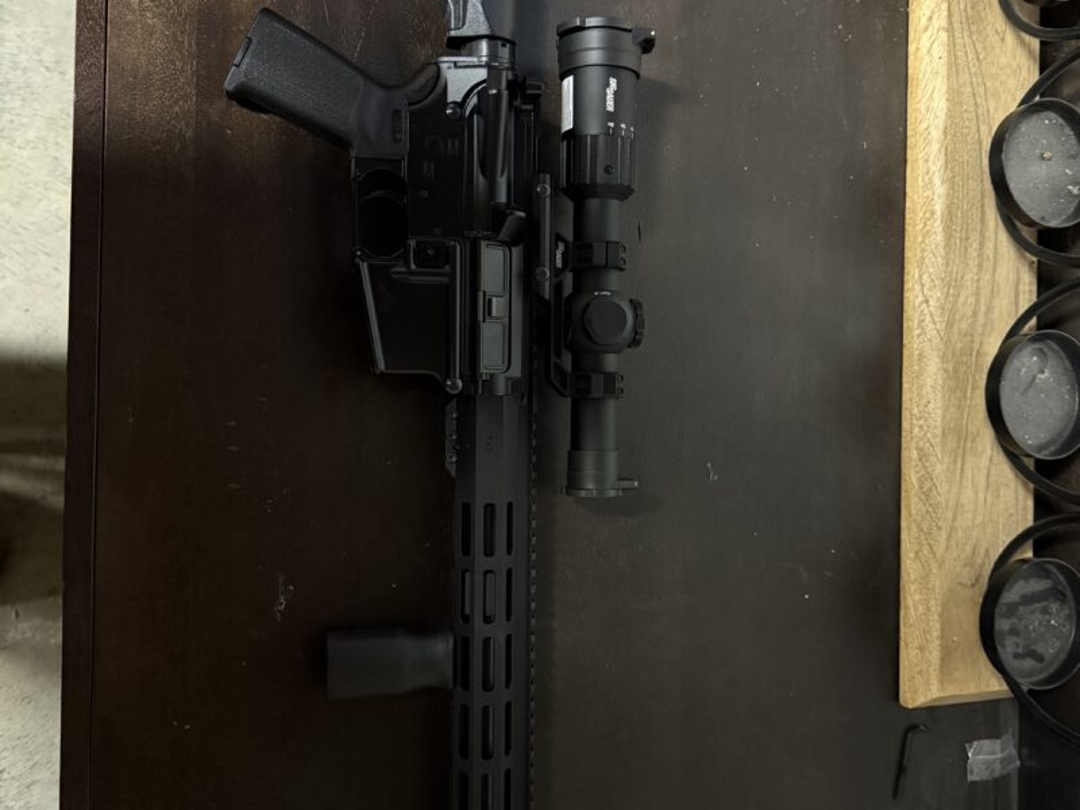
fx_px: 749
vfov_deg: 56.8
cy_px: 405
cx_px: 540
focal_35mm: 24
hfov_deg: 71.6
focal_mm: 6.76
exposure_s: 1/30
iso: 1600
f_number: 1.78
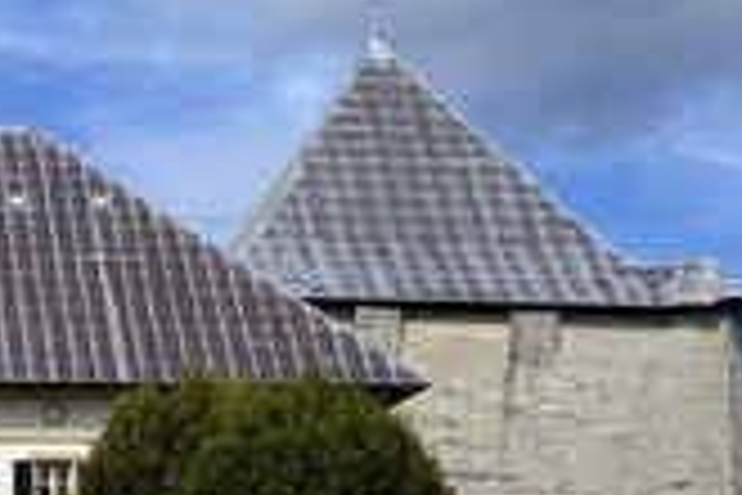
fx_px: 2617
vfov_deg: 10.8
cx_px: -99
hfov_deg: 15.6
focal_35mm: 127
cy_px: 396
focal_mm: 50
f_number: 13
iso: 200
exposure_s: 1/320
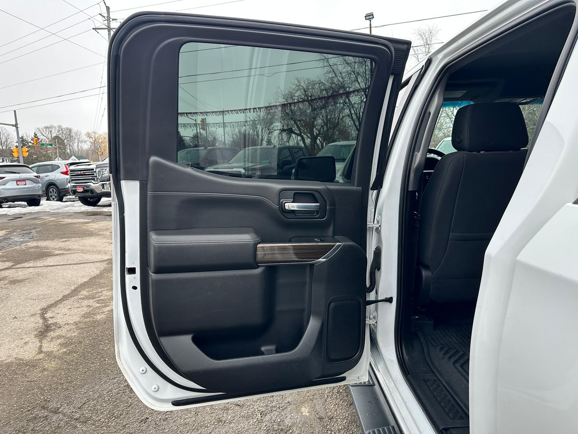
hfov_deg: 71.6
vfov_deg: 56.8
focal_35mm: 24
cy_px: 217
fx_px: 401
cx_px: 289
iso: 80
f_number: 1.78
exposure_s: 1/630
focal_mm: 6.86
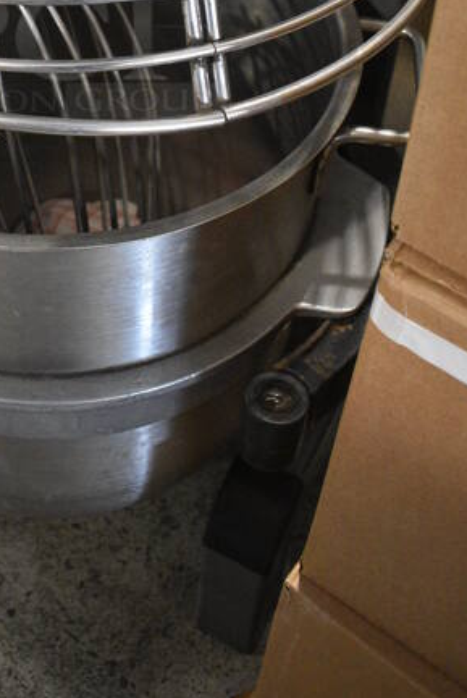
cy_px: 33
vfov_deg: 32.7
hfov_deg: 23.2
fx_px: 1106
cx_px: 47
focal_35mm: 57
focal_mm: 18
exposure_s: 1/125
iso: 2800
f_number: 3.5
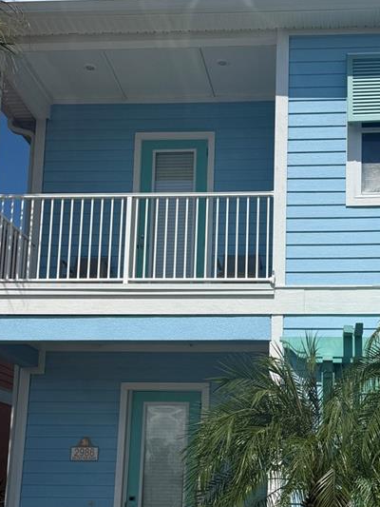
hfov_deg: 26.9
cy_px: 341
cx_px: 253
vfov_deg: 35.2
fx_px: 790
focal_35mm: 54
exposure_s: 1/8130
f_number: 1.78
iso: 80
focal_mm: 6.76
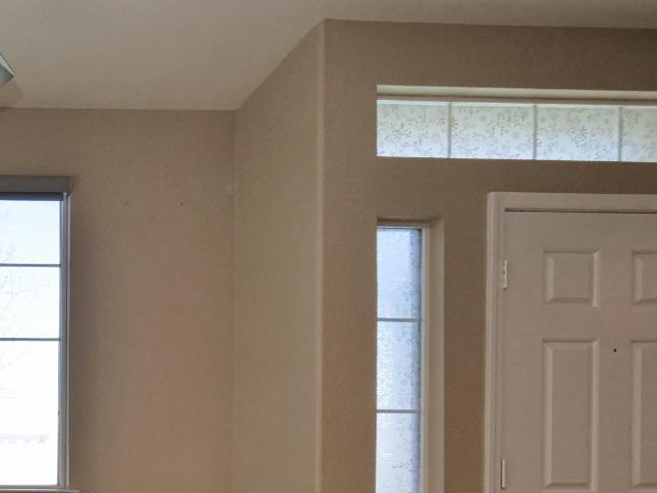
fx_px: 588
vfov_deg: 40.7
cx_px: -61
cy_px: 473
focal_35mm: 31
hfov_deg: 44.7
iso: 800
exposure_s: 1/160
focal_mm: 7
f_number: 5.6
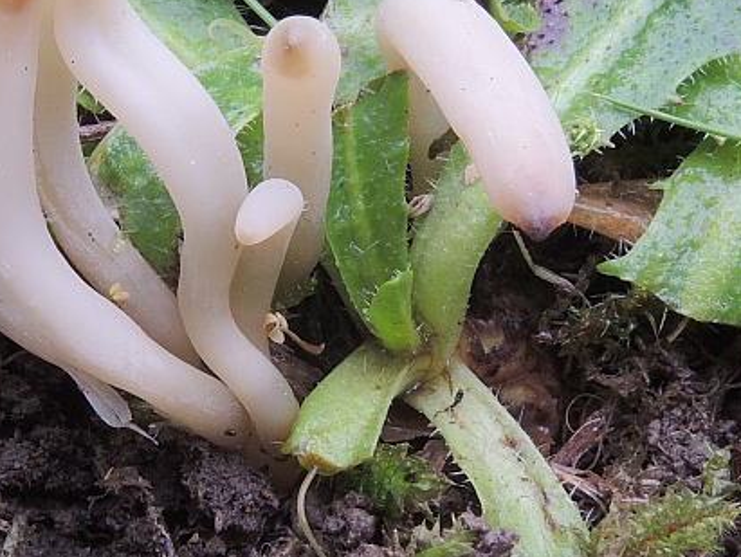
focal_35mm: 117
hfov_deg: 16.7
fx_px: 2507
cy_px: 193
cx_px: 186
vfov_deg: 12.7
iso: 100
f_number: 7.8
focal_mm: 8.3
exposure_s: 1/6
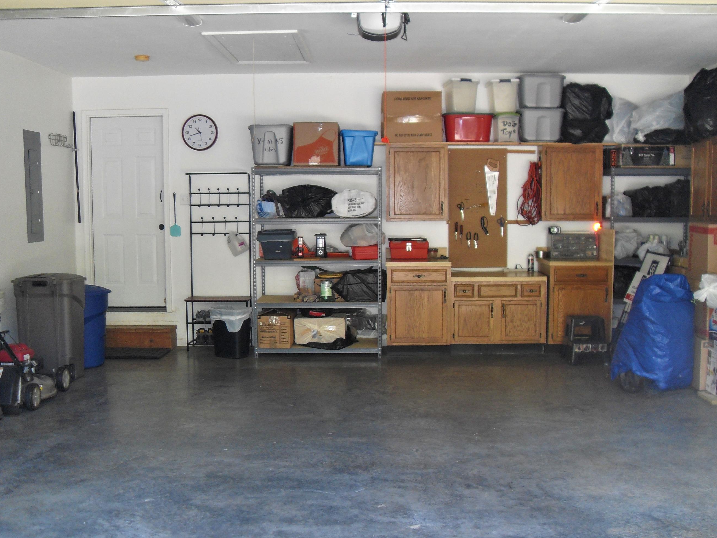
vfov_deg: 36.8
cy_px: 282
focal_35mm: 39
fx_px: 808
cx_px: 364
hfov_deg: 47.9
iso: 160
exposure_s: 1/45
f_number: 2.8
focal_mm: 6.3
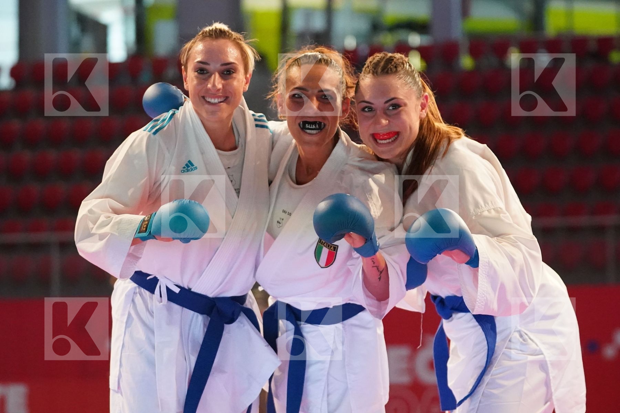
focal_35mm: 133
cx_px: 310
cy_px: 206
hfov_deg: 15.4
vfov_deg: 10.3
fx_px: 2290
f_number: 2.8
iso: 10000
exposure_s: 1/500
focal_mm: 89
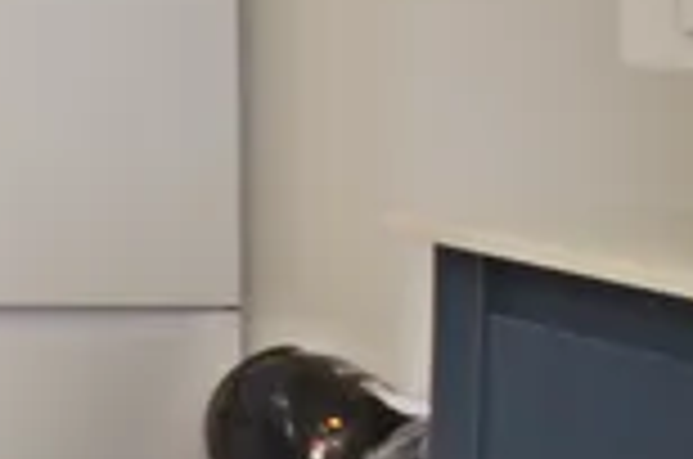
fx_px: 1594
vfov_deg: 15.5
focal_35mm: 83
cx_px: -1184
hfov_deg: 13.1
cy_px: -162
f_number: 4
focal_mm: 10
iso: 640
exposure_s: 1/60
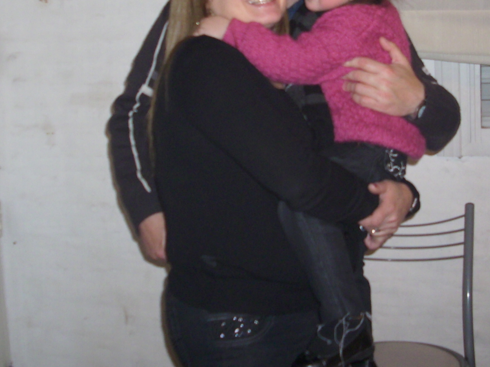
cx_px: 270
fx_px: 892
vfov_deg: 22.9
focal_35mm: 63
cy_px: 69
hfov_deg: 30.7
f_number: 2.8
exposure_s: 1/30
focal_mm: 6.2
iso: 100
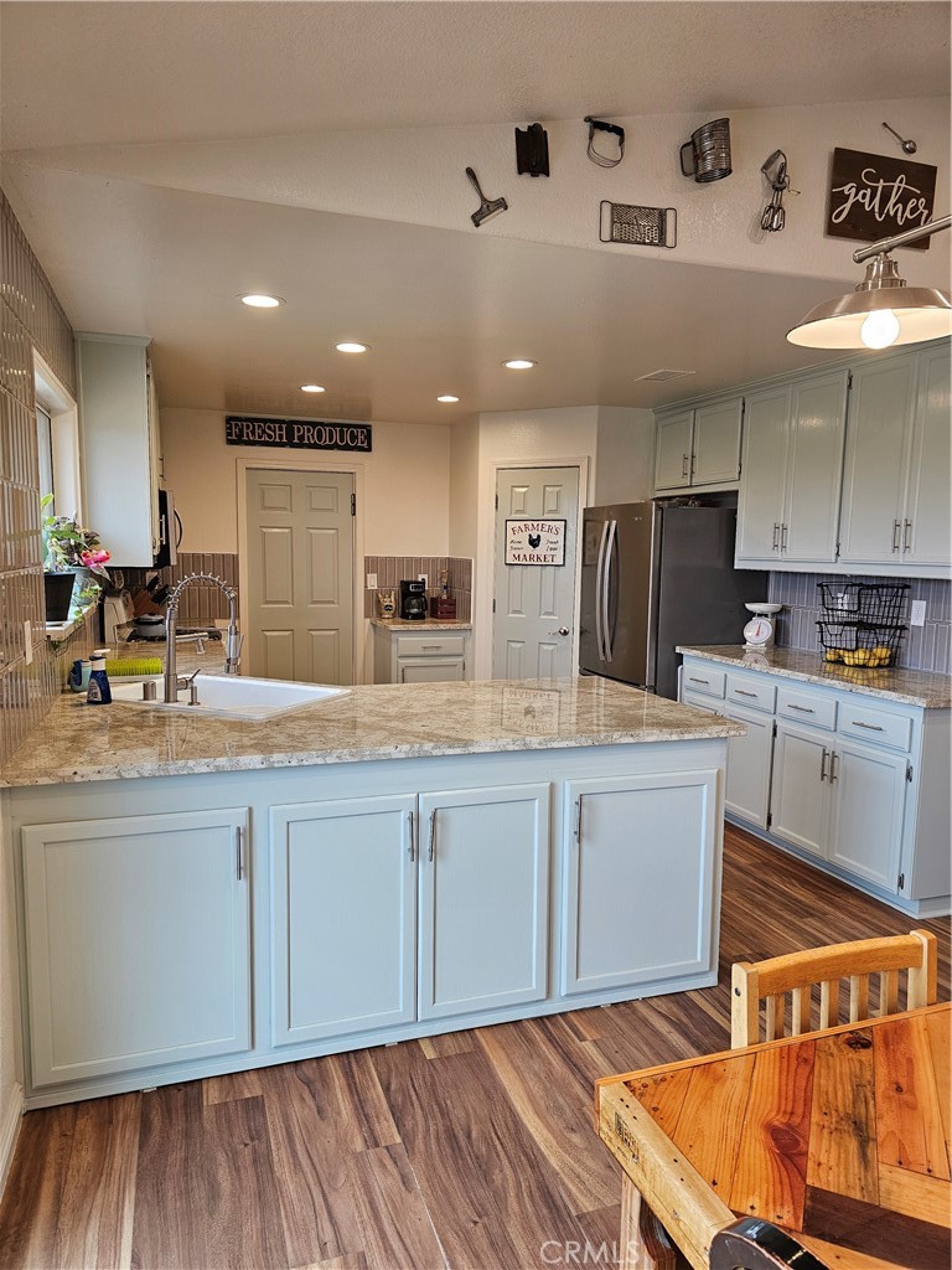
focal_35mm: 23
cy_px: 635
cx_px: 476
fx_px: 843
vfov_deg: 73.9
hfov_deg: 58.9
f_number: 1.7
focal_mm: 6.3
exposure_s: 1/120
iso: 100
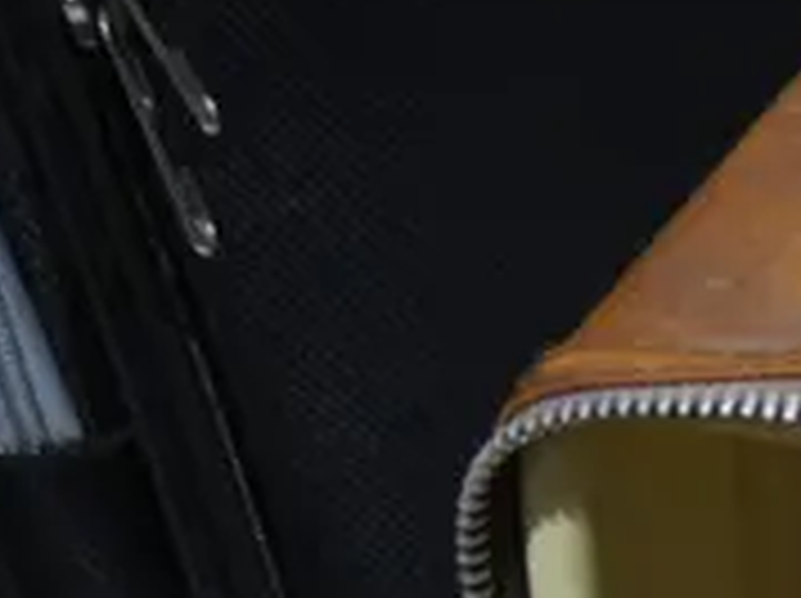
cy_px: 1517
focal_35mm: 173
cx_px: 2092
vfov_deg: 7.8
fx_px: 3998
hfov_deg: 9.7
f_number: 3.6
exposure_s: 1/100
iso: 200
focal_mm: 15
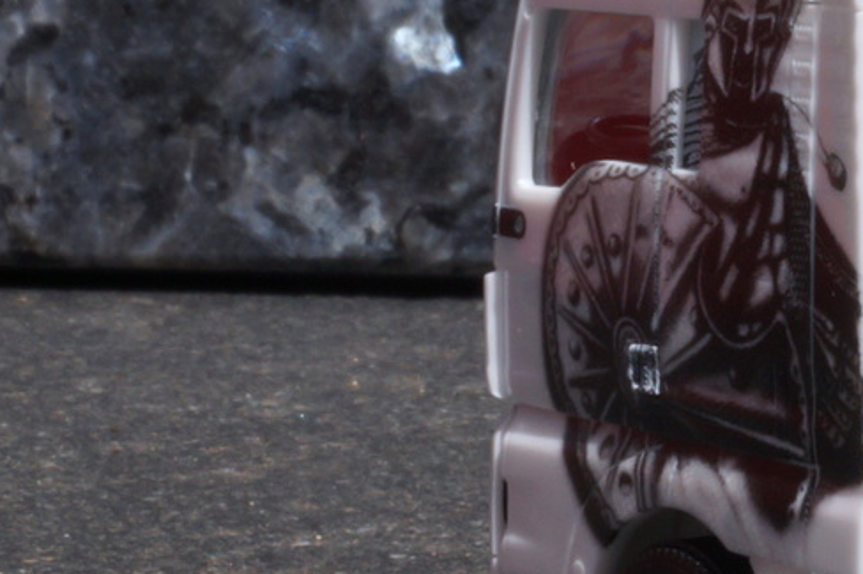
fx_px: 4122
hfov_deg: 11.6
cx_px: 1121
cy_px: 103
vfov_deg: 8.0
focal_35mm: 172
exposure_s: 1/60
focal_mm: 28
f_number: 25
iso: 160
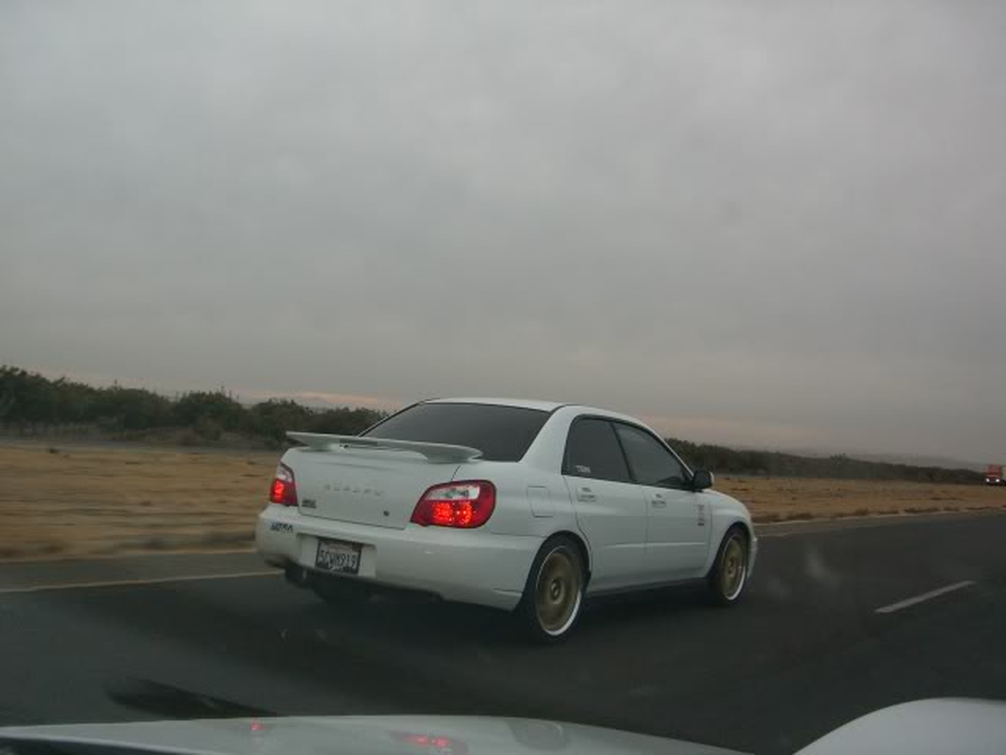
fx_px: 1104
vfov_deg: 37.7
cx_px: 503
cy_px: 378
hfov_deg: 49.0
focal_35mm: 38
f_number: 2.7
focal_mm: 6.2
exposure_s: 1/160
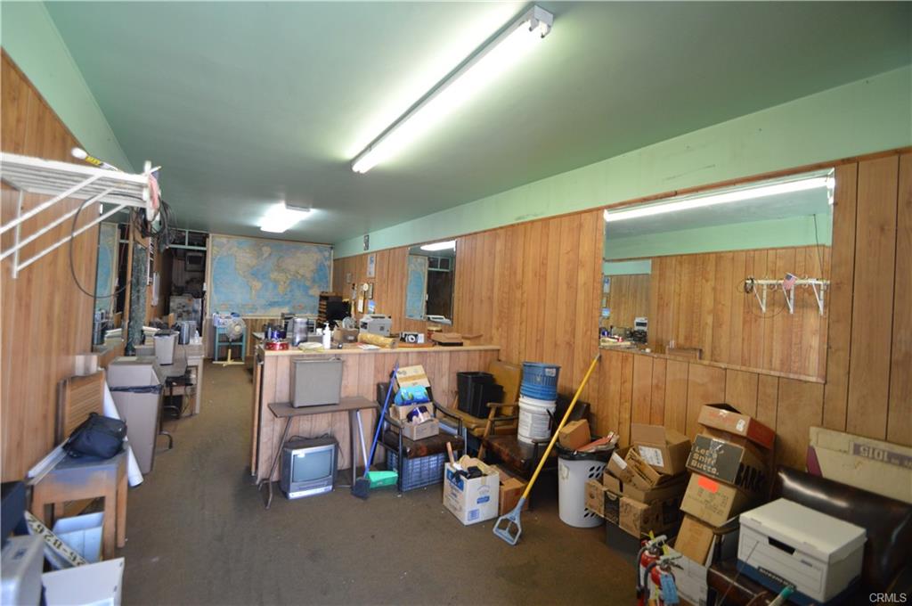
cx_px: 456
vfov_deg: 77.2
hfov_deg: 100.5
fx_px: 380
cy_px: 303
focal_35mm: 15
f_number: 3.5
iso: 720
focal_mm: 10
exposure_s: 1/60
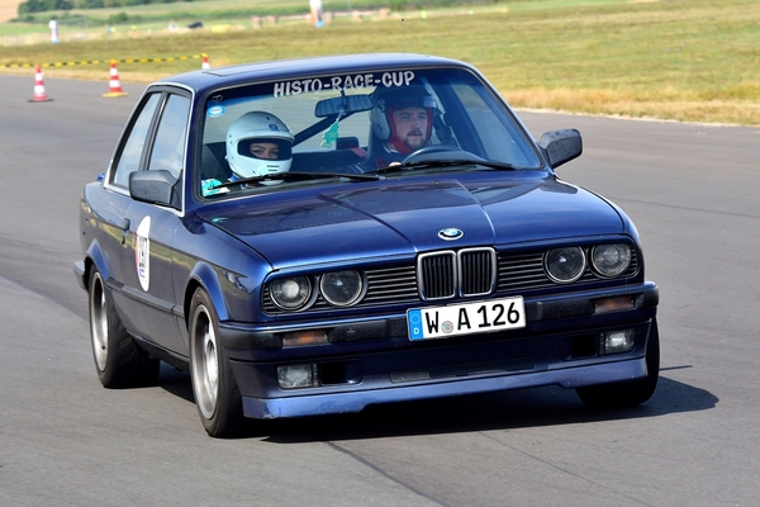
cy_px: 254
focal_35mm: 195
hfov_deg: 10.5
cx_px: 380
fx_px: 4116
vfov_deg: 7.0
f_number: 11
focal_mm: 130
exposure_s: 1/500
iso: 1000
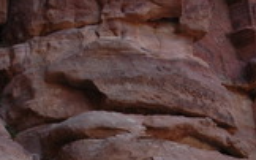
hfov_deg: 17.1
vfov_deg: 10.5
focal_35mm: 122
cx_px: 126
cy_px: 213
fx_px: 851
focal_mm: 18
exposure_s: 1/125
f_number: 6.3
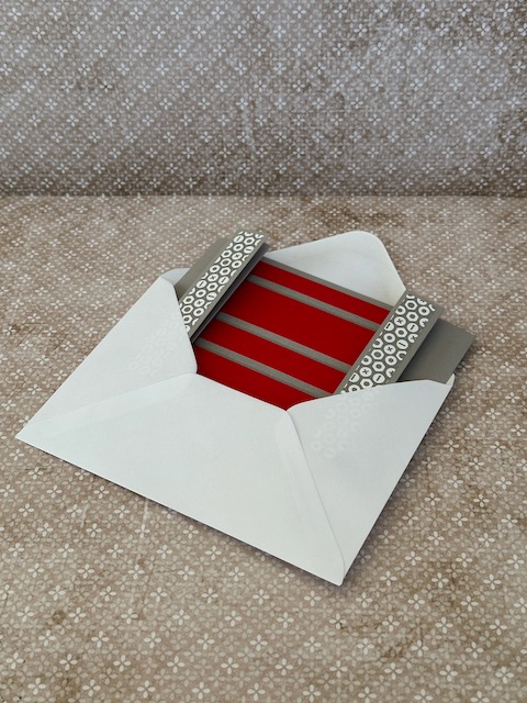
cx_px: 264
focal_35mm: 48
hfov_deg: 30.3
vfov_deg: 39.7
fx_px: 974
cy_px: 352
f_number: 1.78
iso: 50
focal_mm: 6.86
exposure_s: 1/163
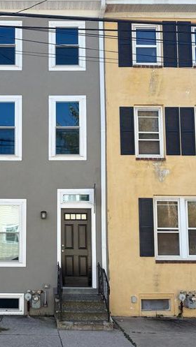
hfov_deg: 30.4
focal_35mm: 38
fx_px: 351
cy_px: 214
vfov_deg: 52.3
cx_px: 36
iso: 50
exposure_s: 1/973
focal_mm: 5.96
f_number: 1.6
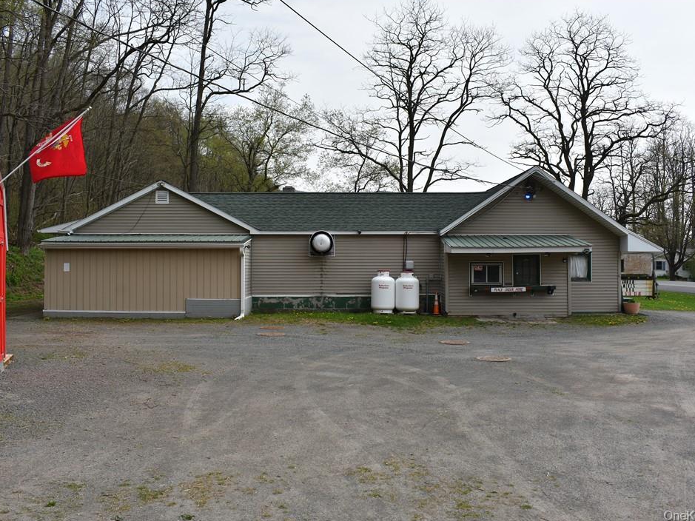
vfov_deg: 46.8
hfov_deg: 60.0
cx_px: 342
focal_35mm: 30
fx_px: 602
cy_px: 258
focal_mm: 18
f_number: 8
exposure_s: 1/500
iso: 180
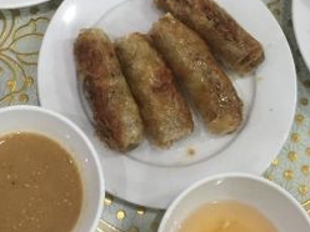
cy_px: -14
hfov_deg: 25.6
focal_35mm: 76
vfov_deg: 18.7
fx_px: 681
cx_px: 114
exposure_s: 1/25
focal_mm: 4.15
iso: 250
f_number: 2.2
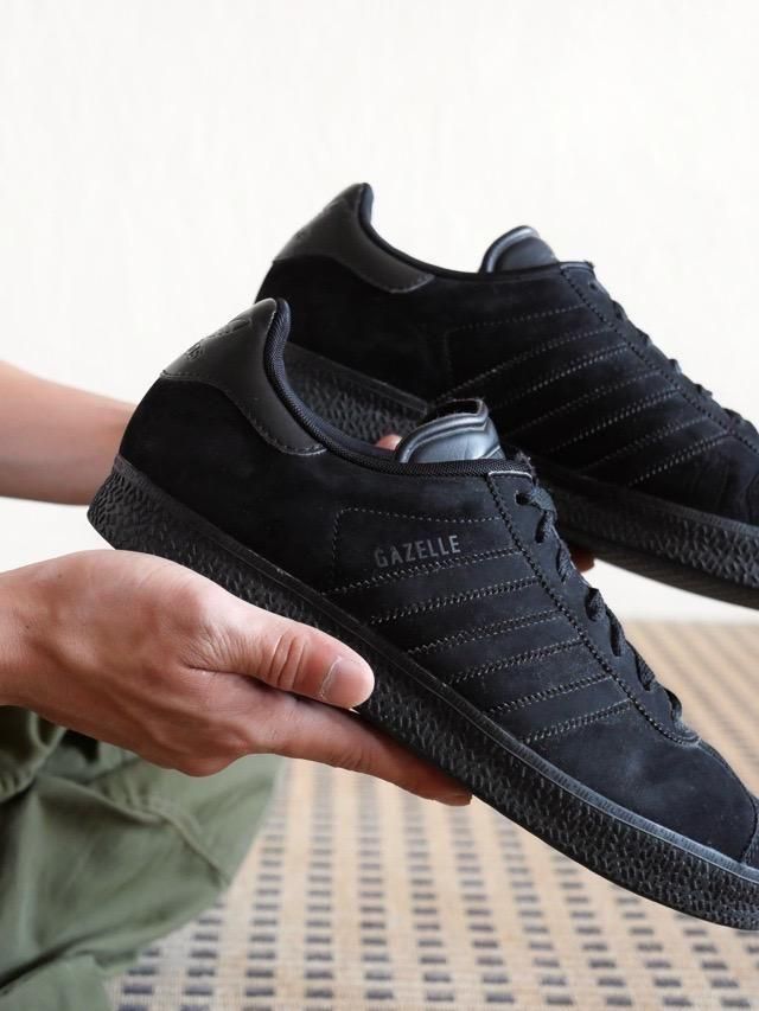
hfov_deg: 25.2
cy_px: 506
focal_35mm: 58
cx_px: 380
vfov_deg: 33.2
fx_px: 1695
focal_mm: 29
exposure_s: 1/60
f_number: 3.7
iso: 2500
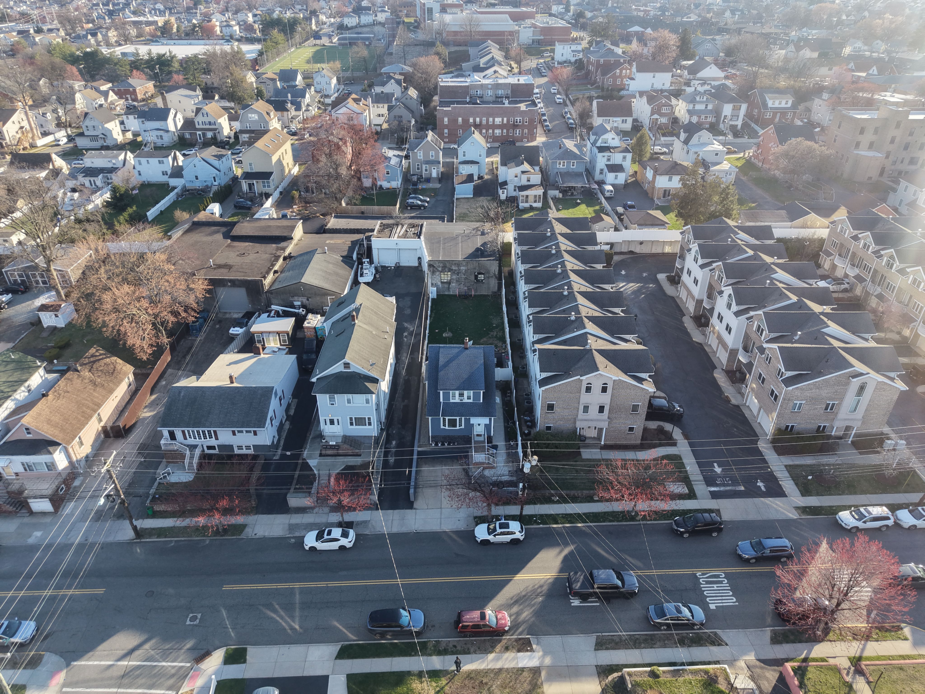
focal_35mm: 24
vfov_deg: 56.8
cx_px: 462
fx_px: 641
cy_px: 347
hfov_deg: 71.6
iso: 310
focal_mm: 8.67
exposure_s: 1/2000
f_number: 1.8
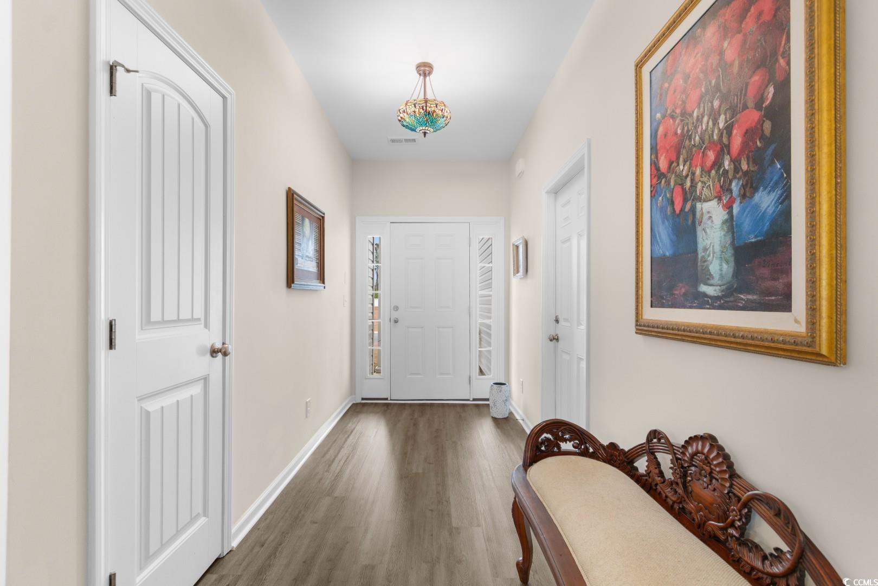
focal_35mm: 15
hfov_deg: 100.4
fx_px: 366
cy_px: 293
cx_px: 439
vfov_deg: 77.3
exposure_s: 1/3
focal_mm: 10
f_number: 4.5
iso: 100
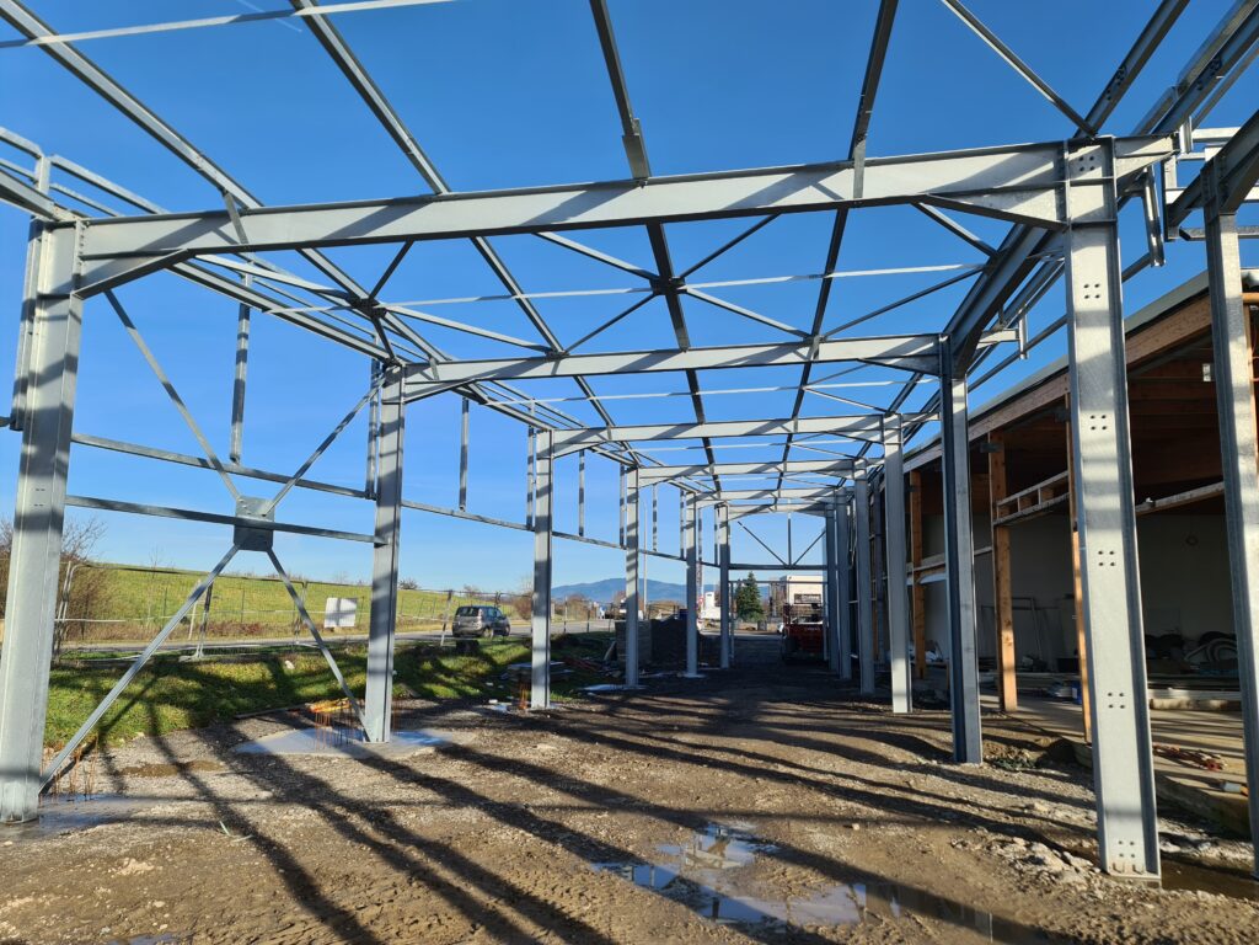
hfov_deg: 69.4
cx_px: 630
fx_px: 909
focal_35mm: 25
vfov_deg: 54.9
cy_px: 472
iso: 50
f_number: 1.8
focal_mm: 7
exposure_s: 1/926
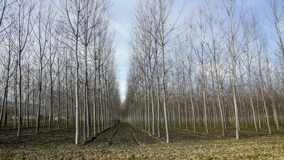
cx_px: 137
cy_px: 76
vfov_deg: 44.4
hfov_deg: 71.9
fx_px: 196
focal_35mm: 26
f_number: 9
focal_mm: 16
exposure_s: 1/200
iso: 200
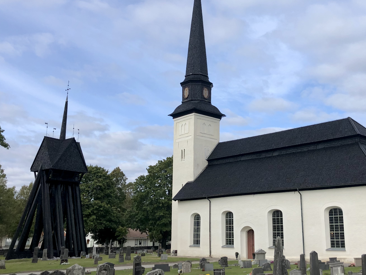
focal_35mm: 43
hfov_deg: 43.4
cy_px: 112
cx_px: 233
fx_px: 455
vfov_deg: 33.5
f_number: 1.8
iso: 20
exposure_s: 1/2288
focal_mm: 3.99
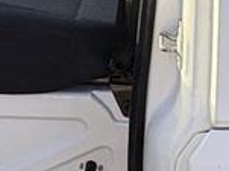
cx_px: 89
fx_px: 549
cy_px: -106
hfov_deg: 23.5
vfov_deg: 15.9
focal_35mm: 83
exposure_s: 1/405
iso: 40
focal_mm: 2.22
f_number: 2.2
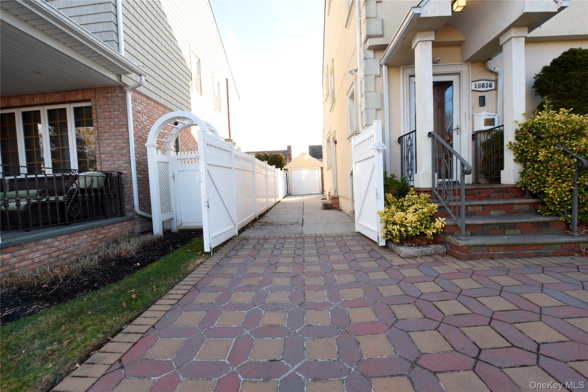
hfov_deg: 100.4
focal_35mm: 15
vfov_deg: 77.3
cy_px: 196
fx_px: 245
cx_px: 294
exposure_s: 1/10
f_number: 22
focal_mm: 15
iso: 200
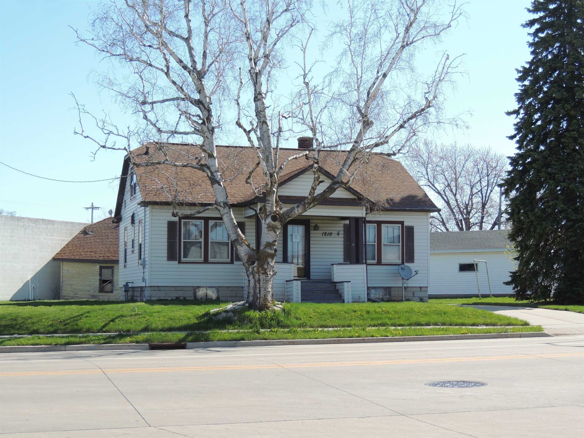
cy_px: 219
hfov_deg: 32.2
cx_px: 292
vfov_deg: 24.4
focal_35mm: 60
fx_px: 1012
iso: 100
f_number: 3.7
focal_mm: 10.7
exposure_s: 1/500
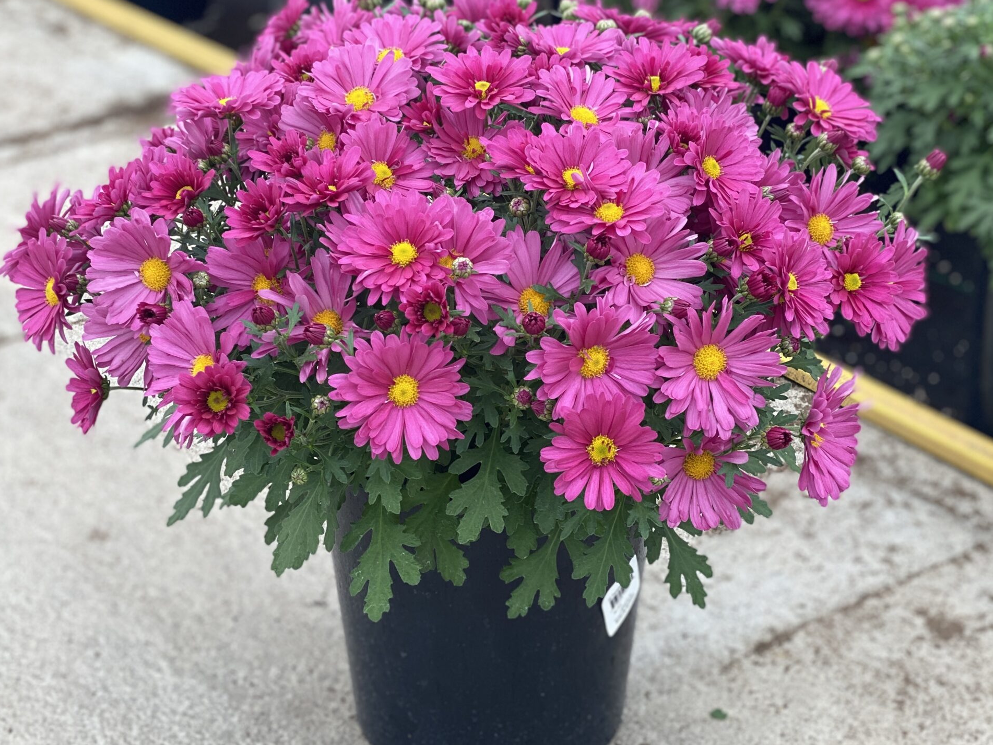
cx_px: 495
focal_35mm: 70
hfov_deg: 27.8
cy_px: 331
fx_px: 2008
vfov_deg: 21.0
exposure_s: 1/122
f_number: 2
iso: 25
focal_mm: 6
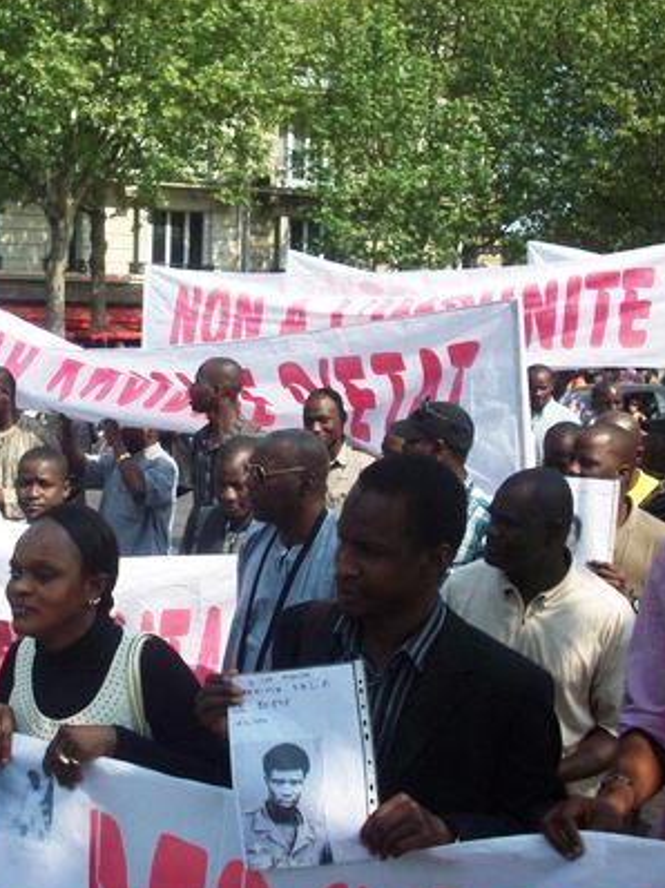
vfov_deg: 36.2
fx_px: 1359
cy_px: 467
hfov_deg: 26.8
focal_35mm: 53
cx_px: 109
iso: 80
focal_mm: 6.2
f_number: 5.6
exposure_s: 1/260
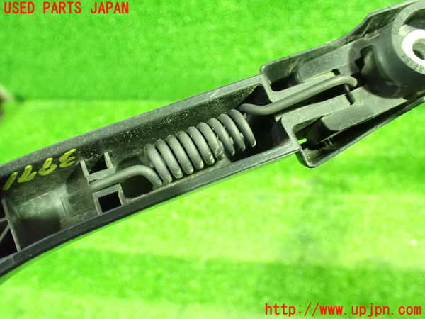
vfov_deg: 46.8
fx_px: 368
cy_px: 160
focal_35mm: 30
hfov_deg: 60.0
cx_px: 212
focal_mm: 5.4
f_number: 2.3
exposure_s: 1/15
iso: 1600
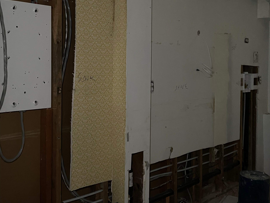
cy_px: 70
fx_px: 328
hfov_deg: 44.8
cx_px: 134
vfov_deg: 34.1
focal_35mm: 42
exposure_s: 1/30
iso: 1000
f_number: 1.6
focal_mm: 5.1
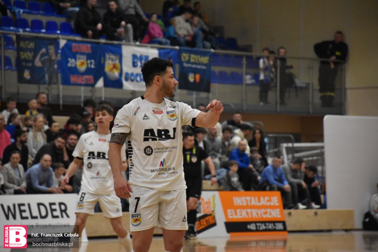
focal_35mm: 210
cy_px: 126
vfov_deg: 6.5
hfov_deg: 9.8
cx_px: 189
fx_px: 2205
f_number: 5.6
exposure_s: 1/500
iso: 5600
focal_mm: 140
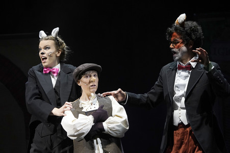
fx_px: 1277
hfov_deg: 10.3
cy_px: 76
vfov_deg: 6.9
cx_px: 115
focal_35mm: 200
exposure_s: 1/250
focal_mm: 200
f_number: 6.3
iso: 3200
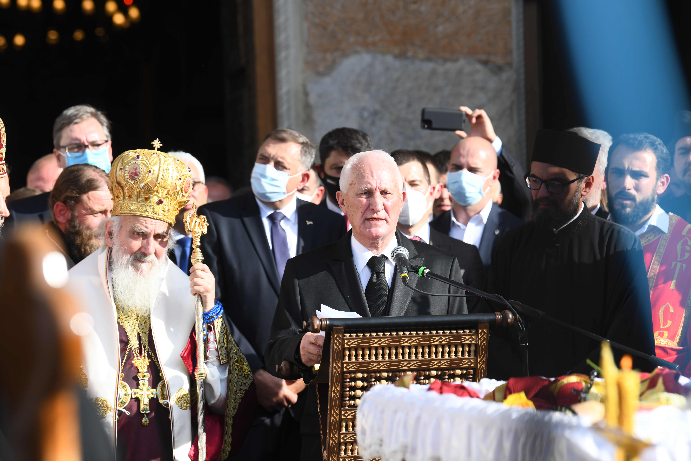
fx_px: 2975
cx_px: 346
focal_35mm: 155
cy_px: 230
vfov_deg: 8.9
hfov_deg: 13.2
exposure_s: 1/1250
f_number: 5
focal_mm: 155
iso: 320
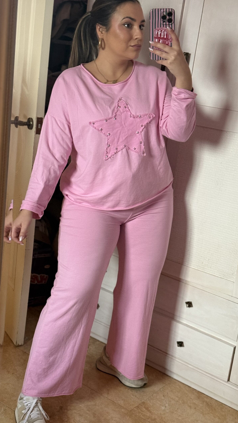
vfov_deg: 39.2
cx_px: 130
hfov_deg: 22.6
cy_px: 213
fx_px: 595
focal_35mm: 53
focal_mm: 6.76
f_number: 1.78
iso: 250
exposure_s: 1/55
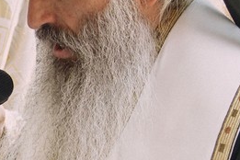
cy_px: 151
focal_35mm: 187
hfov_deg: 10.6
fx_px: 1247
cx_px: -132
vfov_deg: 7.3
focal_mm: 34
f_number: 2.8
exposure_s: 1/250
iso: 200
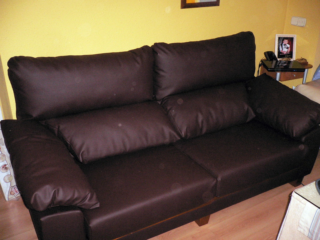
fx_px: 324
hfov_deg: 52.6
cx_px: 160
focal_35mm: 35
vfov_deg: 40.7
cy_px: 120
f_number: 2.8
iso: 400
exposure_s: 1/60
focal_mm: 5.8
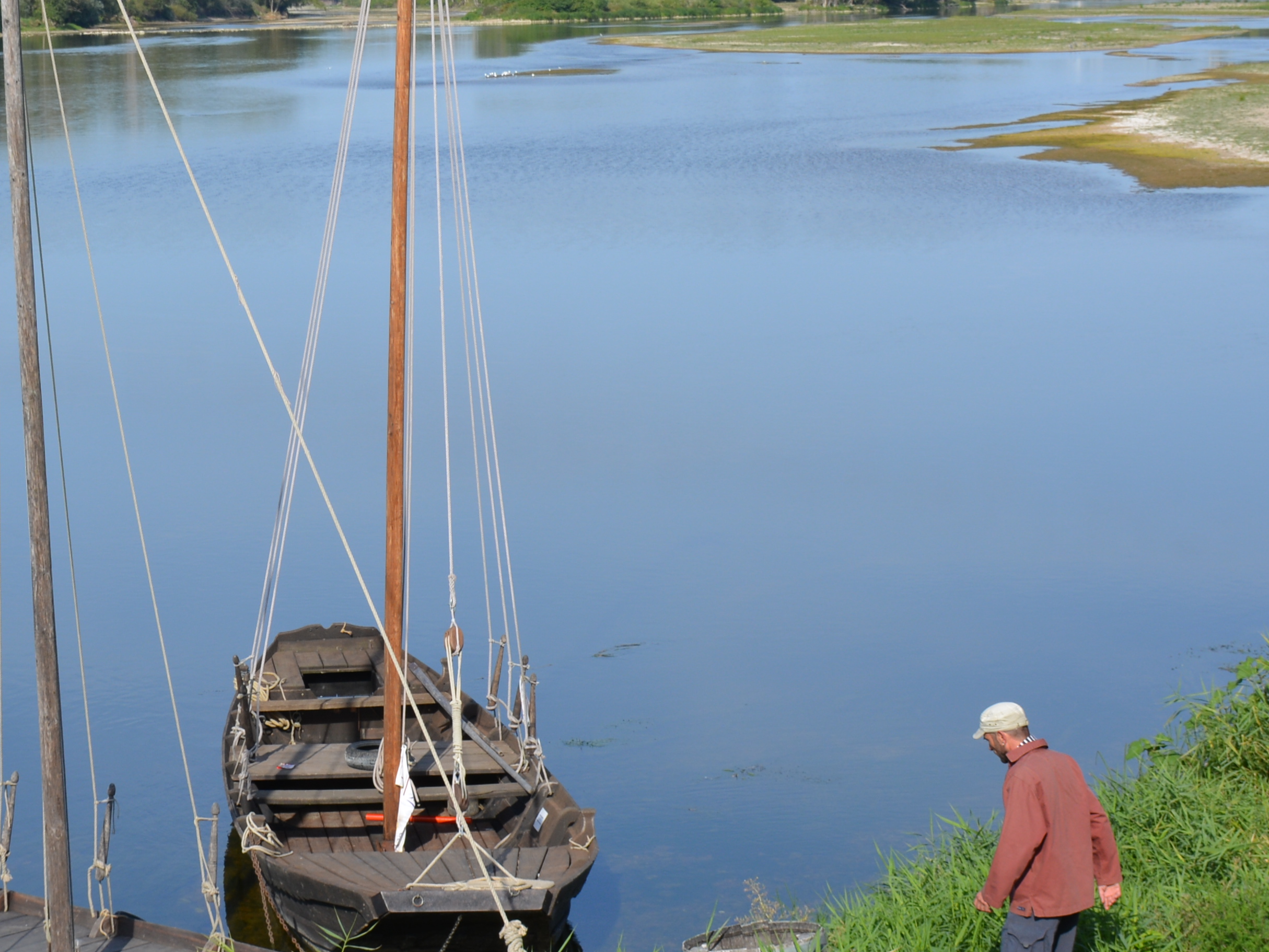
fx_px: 3526
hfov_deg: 20.3
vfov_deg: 15.3
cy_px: 314
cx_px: 343
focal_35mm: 96
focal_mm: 27
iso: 100
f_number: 8
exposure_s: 1/250
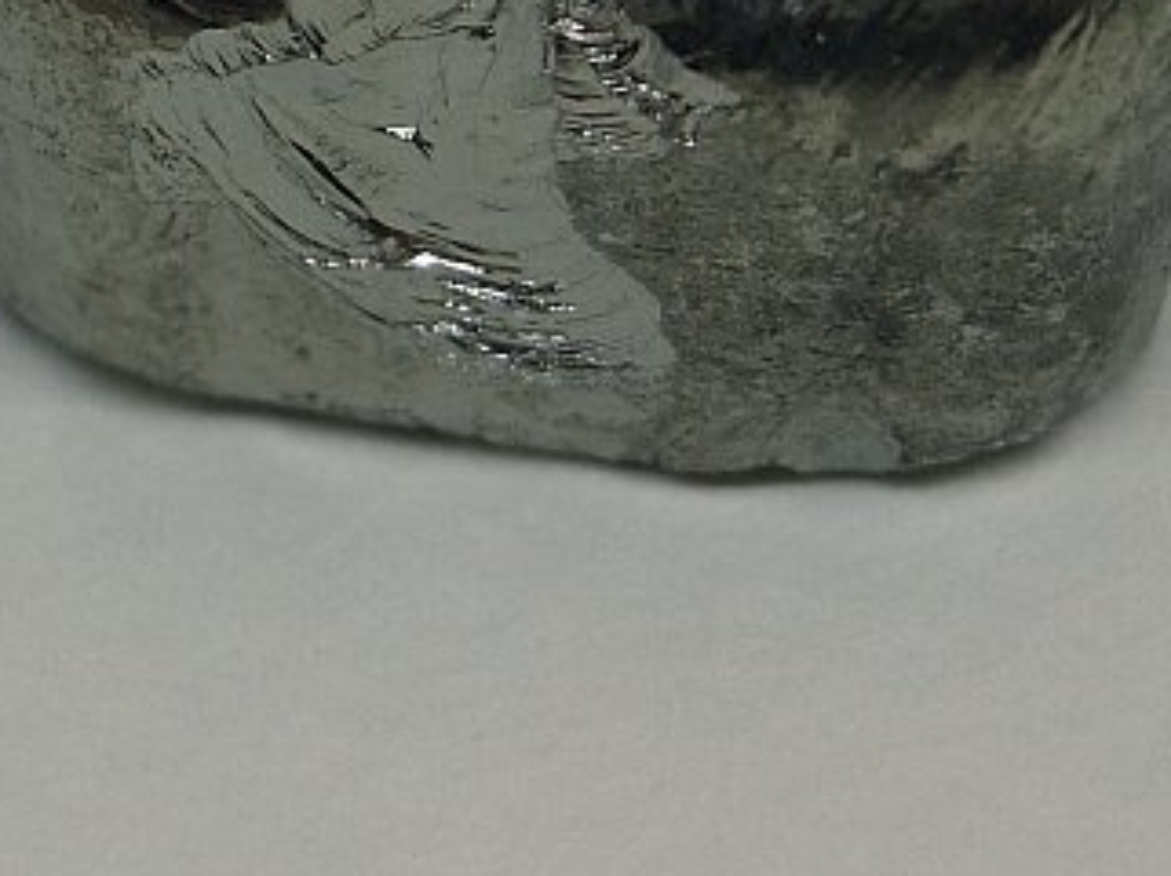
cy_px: 73
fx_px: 4359
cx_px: 578
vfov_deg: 11.4
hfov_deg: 15.3
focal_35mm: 129
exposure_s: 1/125
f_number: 3.5
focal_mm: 10.2
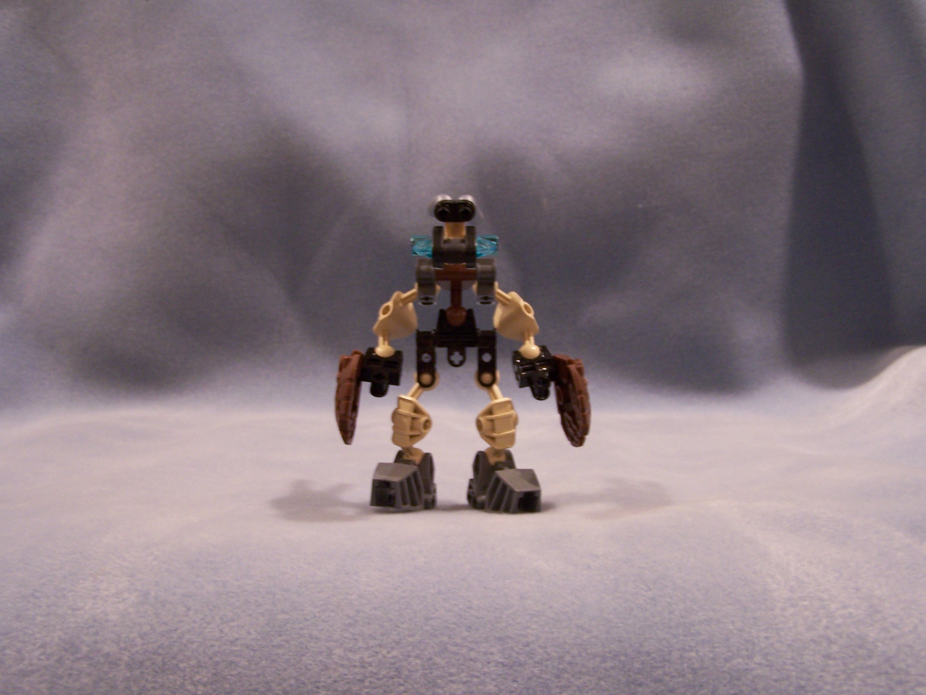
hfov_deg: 49.0
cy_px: 348
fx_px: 1017
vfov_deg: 37.7
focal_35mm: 38
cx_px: 463
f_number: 2.8
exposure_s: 1/8
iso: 140
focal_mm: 6.3
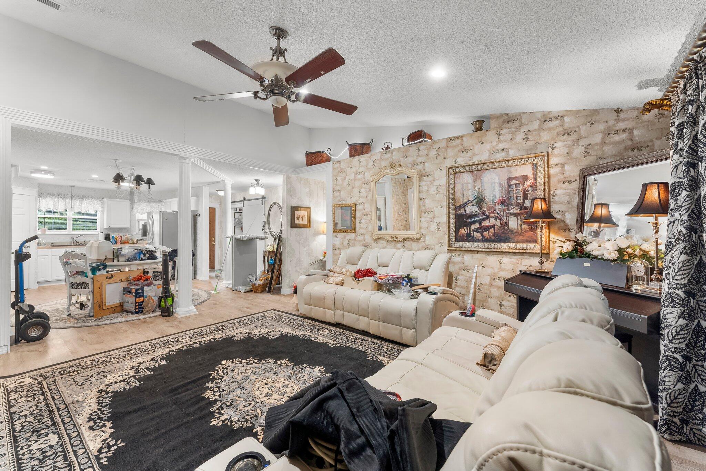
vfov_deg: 81.2
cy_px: 236
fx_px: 275
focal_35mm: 14
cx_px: 353
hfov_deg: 104.2
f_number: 8
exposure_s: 1/3
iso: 400
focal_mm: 14
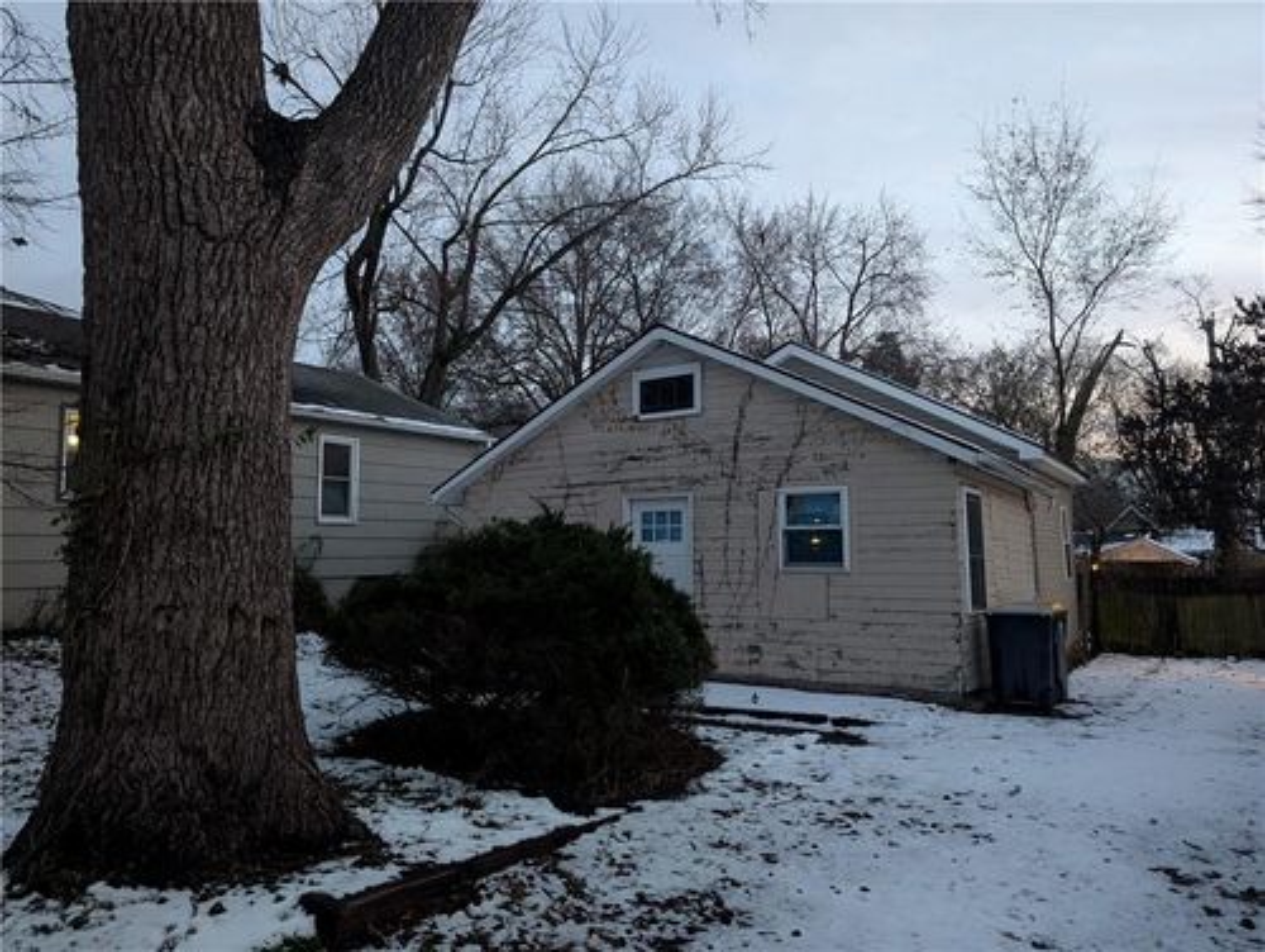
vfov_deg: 56.9
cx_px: 632
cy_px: 476
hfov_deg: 71.5
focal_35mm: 24
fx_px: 878
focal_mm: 6.9
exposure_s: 1/26.3
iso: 333
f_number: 1.68
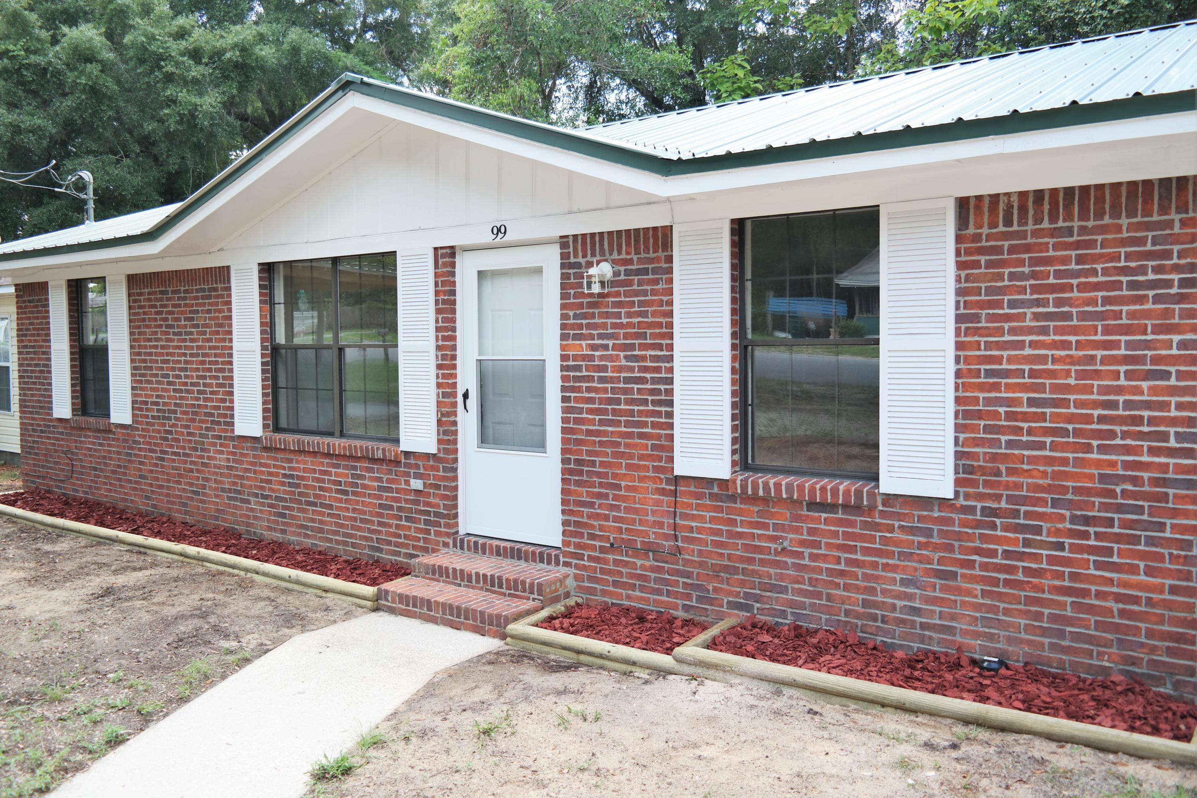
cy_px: 399
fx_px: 898
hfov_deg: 67.4
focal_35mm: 27
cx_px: 598
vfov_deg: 47.9
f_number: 4.5
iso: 100
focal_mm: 18
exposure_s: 1/100
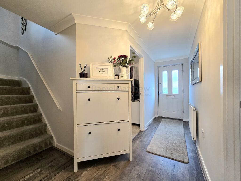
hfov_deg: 106.2
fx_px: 91
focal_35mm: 13
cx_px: 120
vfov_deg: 89.9
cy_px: 90
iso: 100
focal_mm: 2.2
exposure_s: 1/50.3
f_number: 2.2
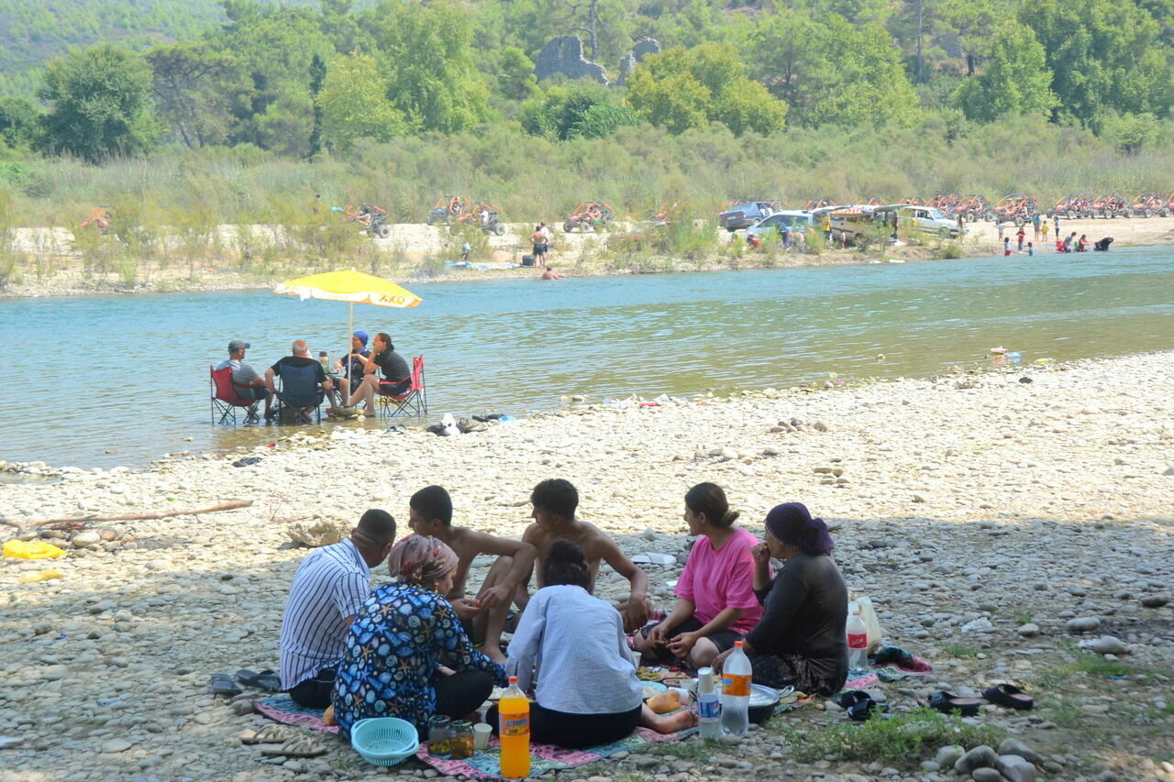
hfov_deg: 33.4
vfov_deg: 22.6
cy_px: 391
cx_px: 587
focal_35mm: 60
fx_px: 1956
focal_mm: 40
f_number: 6.3
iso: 100
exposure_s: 1/160
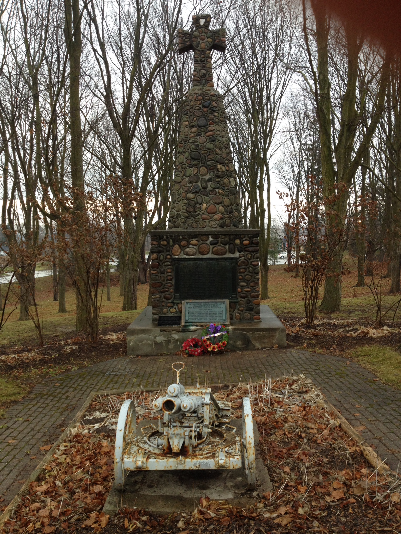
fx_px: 541
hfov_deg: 40.7
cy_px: 267
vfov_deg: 52.6
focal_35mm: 35
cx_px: 200
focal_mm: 4.28
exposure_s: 1/120
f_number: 2.4
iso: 80
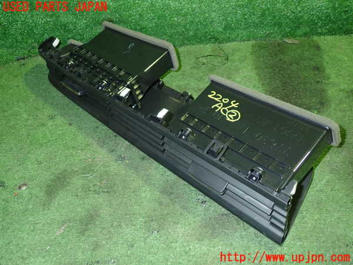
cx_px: 176
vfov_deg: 44.2
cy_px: 132
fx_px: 326
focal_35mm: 32
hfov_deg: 56.8
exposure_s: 1/30
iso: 200
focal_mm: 5.79
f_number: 2.4
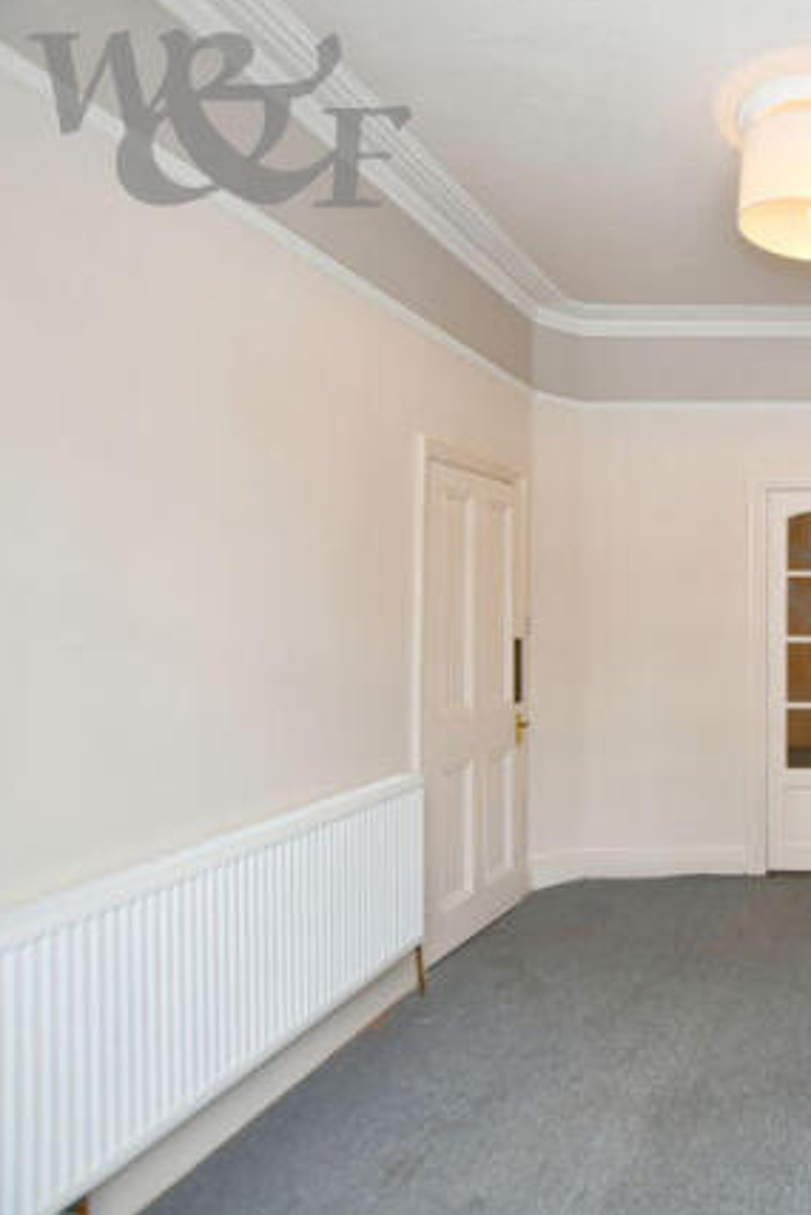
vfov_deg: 76.1
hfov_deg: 42.6
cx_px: 901
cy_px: 602
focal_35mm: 23
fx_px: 777
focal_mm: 10
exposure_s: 1/60
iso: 280
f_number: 4
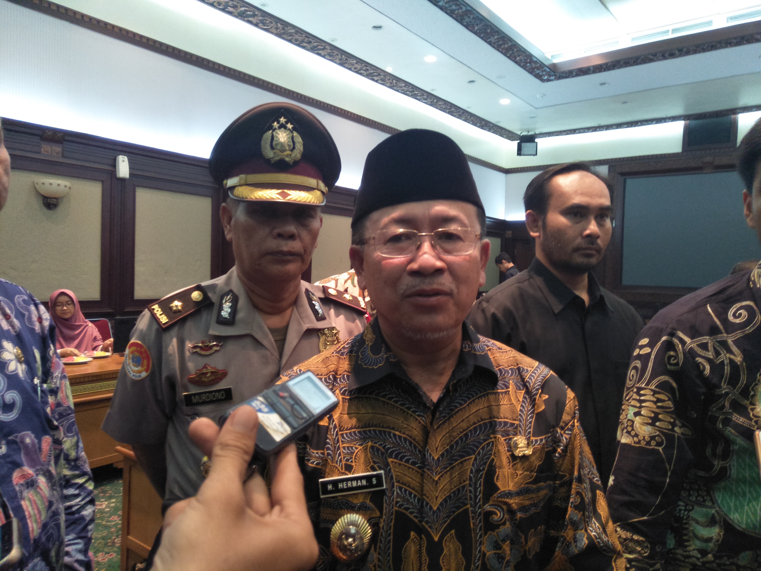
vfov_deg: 66.0
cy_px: 286
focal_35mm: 20
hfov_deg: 81.7
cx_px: 380
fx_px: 440
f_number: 2.2
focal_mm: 3.46
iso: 426
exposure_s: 1/33
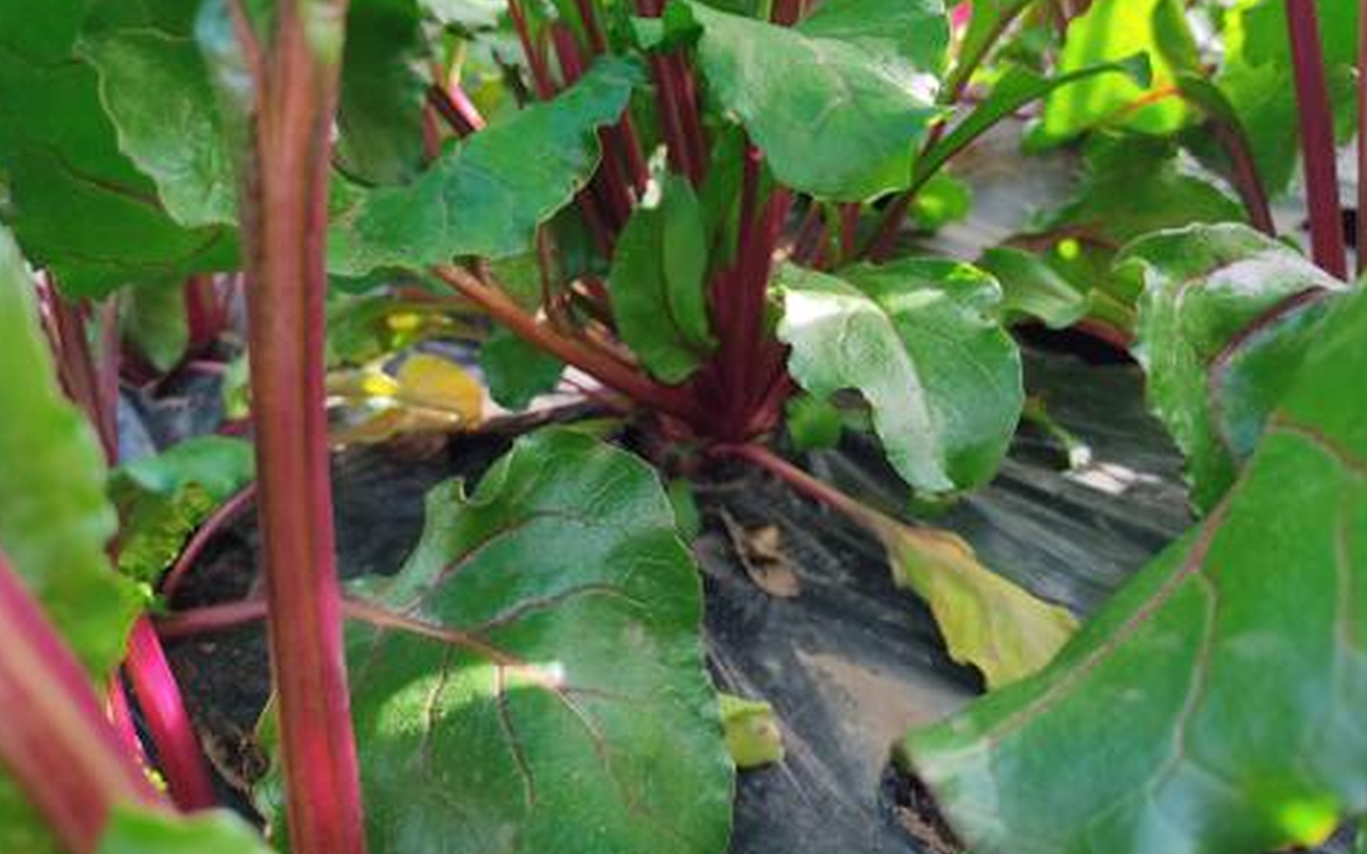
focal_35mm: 28
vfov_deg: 44.4
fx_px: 1043
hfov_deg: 66.5
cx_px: 675
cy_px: 353
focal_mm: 4.74
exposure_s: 1/100
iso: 114
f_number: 1.79
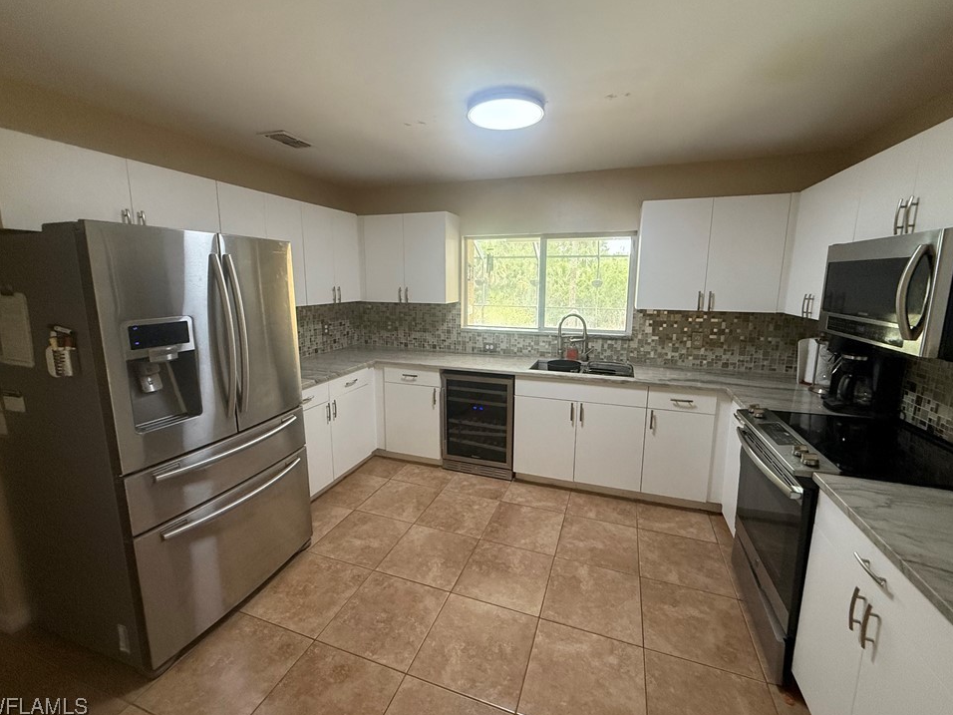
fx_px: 413
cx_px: 476
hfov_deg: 98.2
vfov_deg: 81.7
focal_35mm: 15
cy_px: 346
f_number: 2.2
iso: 640
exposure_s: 1/120
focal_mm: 2.22
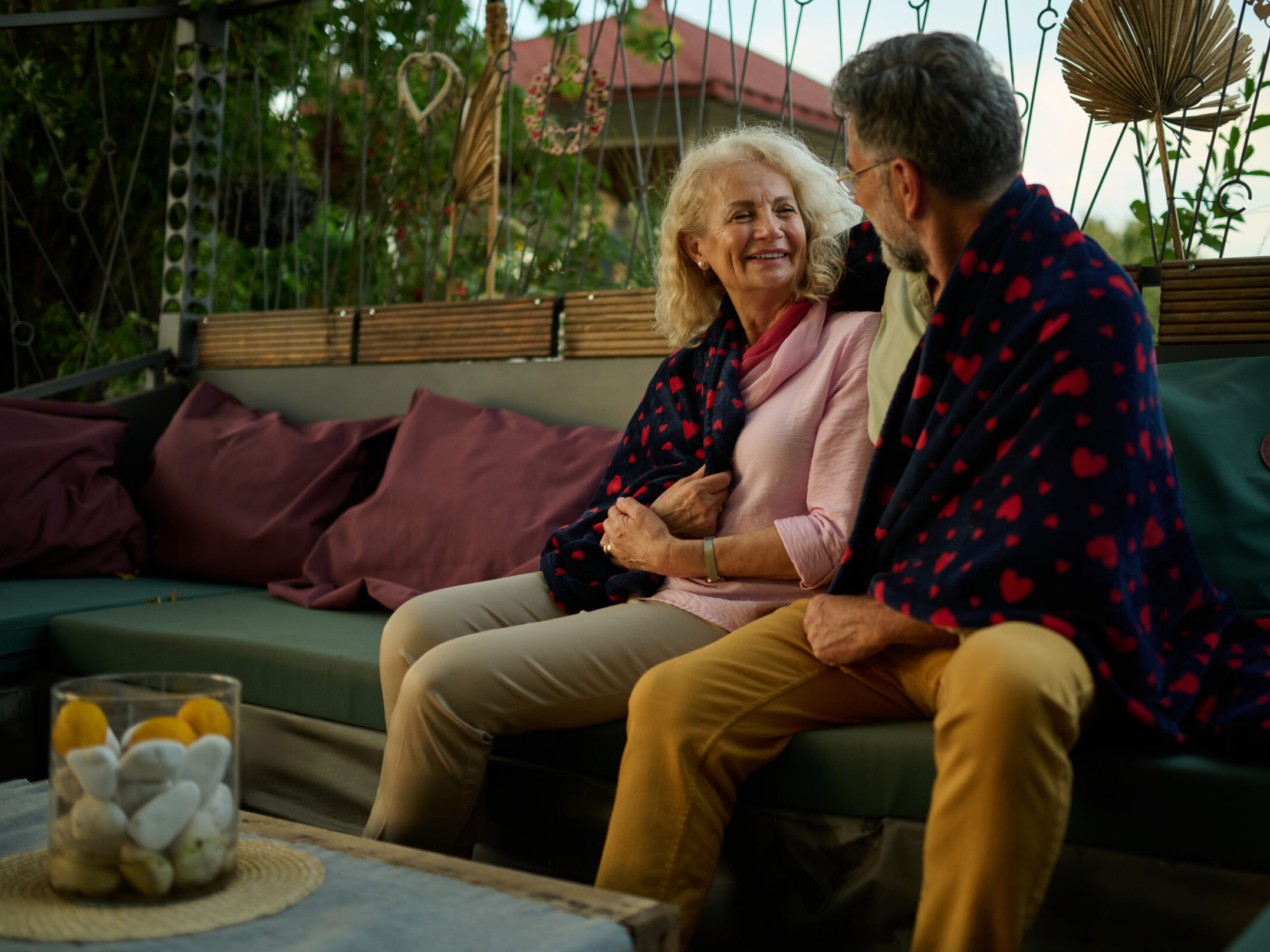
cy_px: 480
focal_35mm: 40
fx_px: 1467
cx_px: 719
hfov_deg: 46.7
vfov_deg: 36.0
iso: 200
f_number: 1.4
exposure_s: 1/250
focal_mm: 35
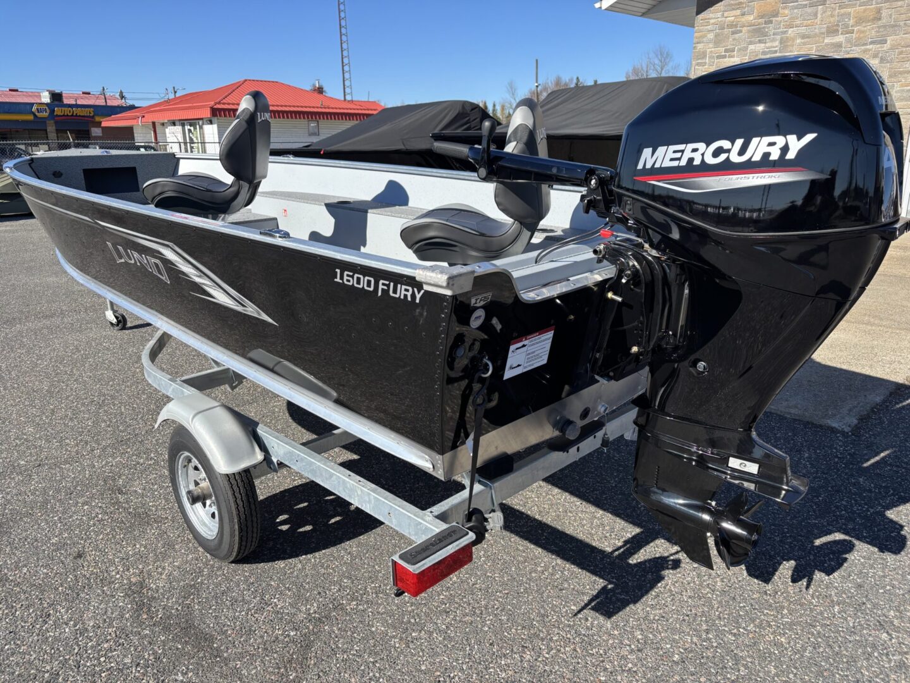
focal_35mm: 26
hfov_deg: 67.3
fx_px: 683
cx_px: 455
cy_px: 342
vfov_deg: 53.1
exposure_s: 1/1984
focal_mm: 5.96
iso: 50
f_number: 1.6
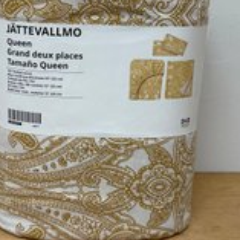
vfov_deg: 30.5
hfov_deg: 30.4
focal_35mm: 56
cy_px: 94
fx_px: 439
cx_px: 88
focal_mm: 3
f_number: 1.8
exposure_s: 1/120
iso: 64
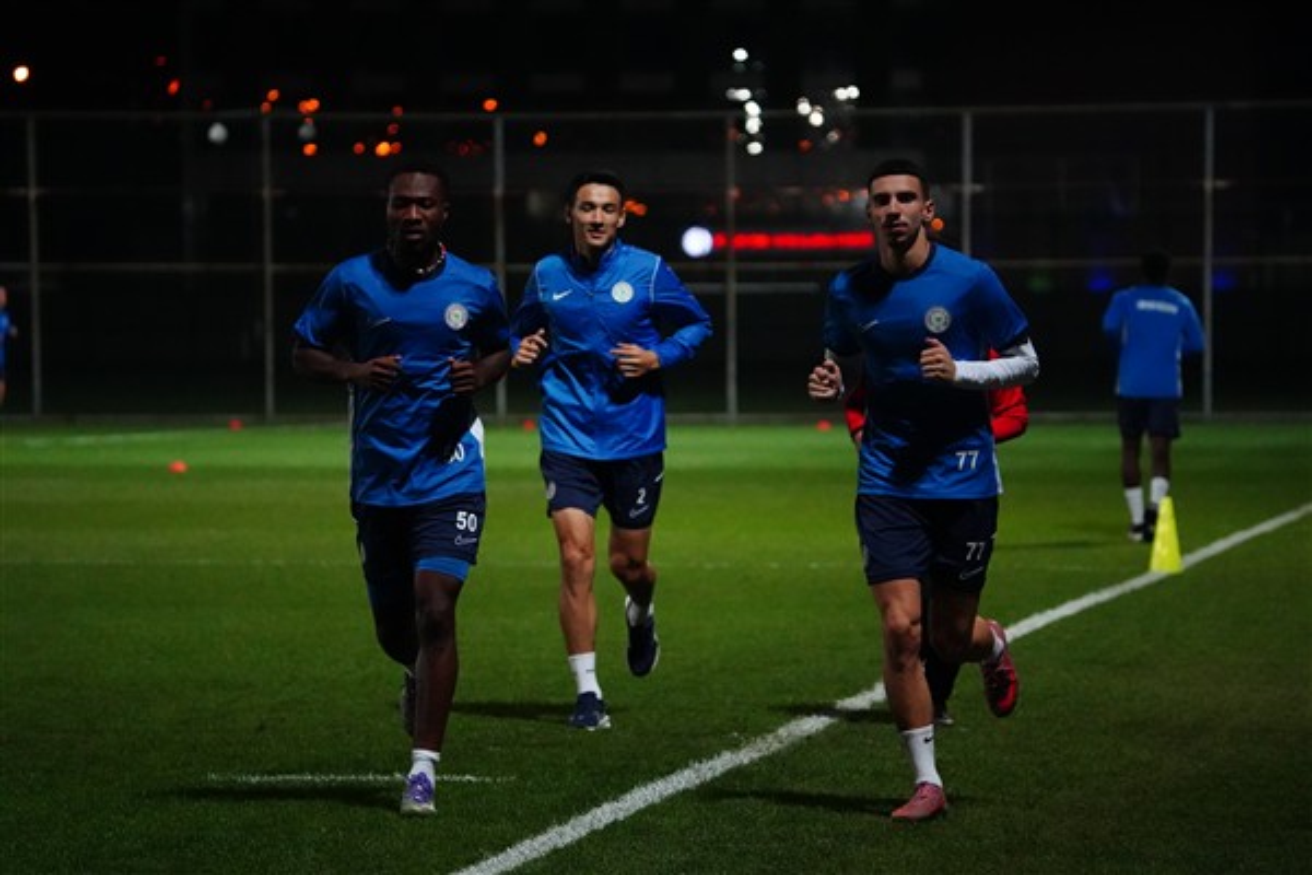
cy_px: 438
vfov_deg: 6.9
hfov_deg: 10.3
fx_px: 7288
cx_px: 656
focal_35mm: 200
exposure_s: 1/800
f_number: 5.6
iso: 16000
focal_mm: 200
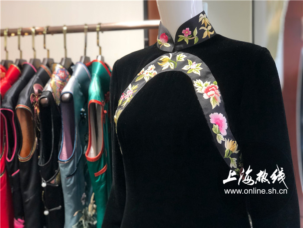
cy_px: 114
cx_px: 152
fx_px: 499
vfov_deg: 25.7
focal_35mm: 57
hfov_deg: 33.8
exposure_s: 1/33
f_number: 2.8
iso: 64
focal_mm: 6.6
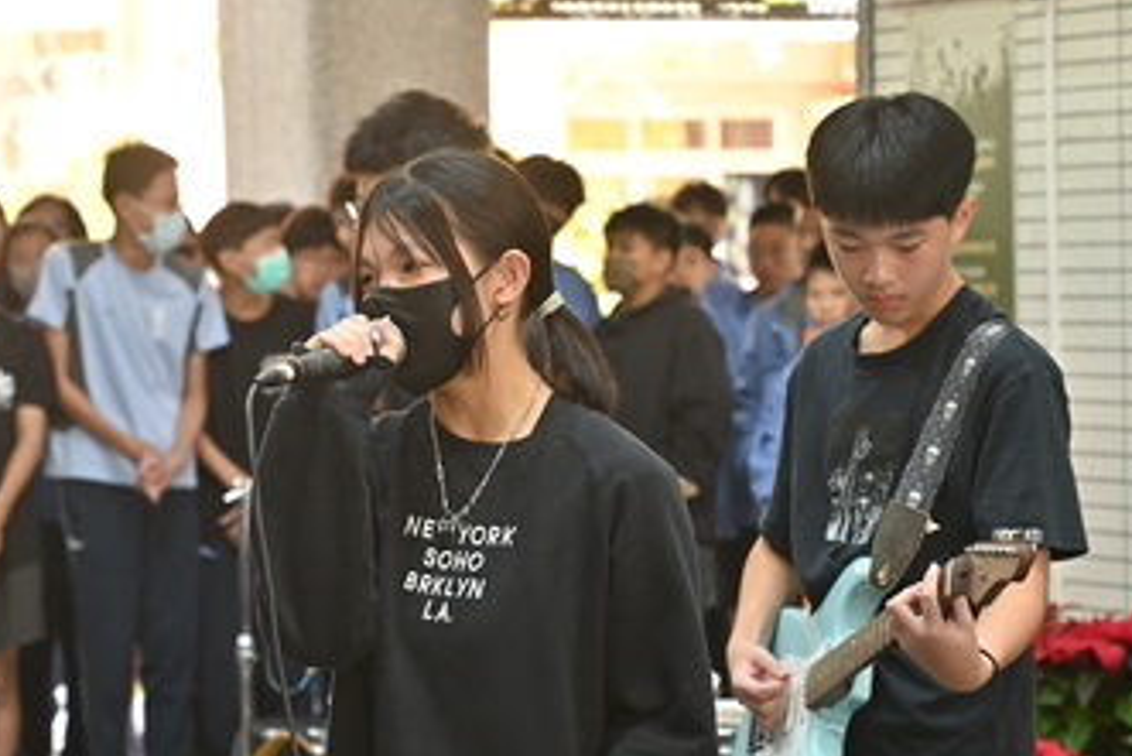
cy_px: 422
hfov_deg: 16.1
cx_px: 472
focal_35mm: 127
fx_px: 3995
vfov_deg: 10.8
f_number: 4
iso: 1000
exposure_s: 1/125
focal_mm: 70
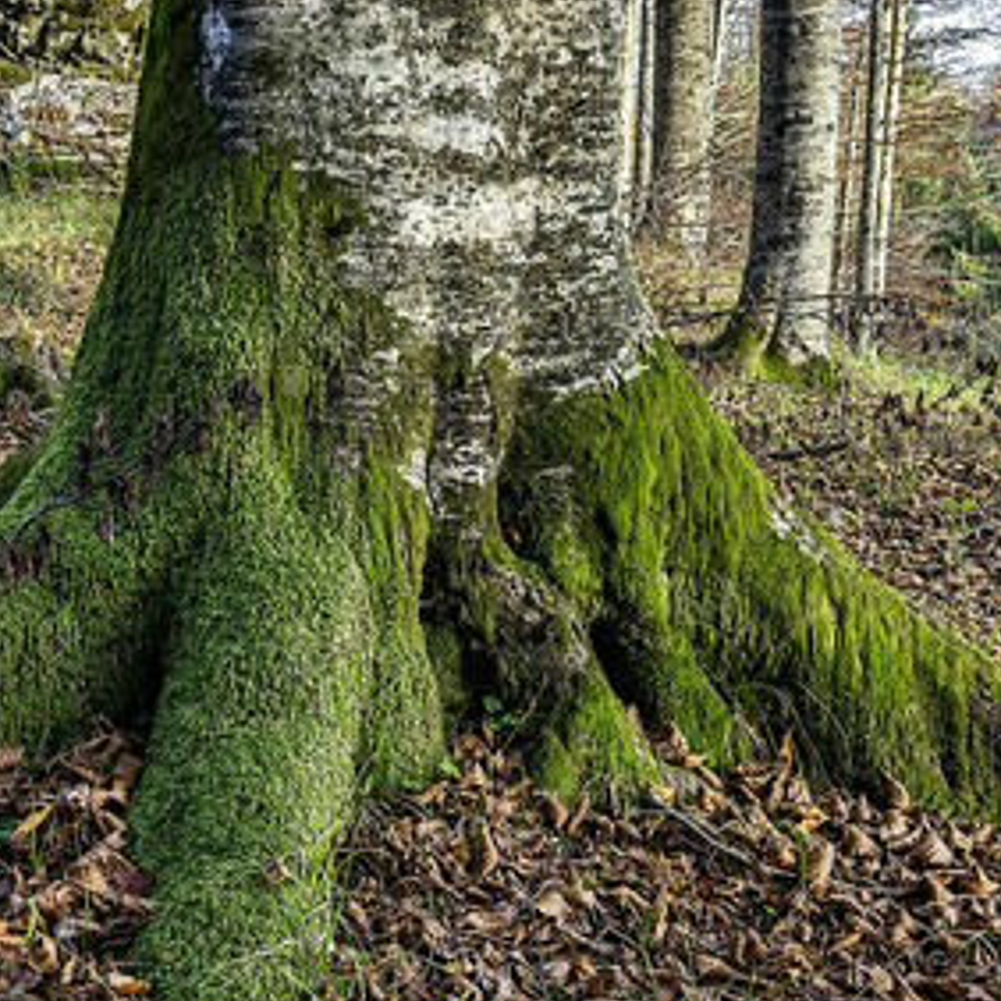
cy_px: 458
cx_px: 241
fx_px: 1898
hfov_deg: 29.1
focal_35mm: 58
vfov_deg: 29.5
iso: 400
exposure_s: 1/20
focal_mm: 32
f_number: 11
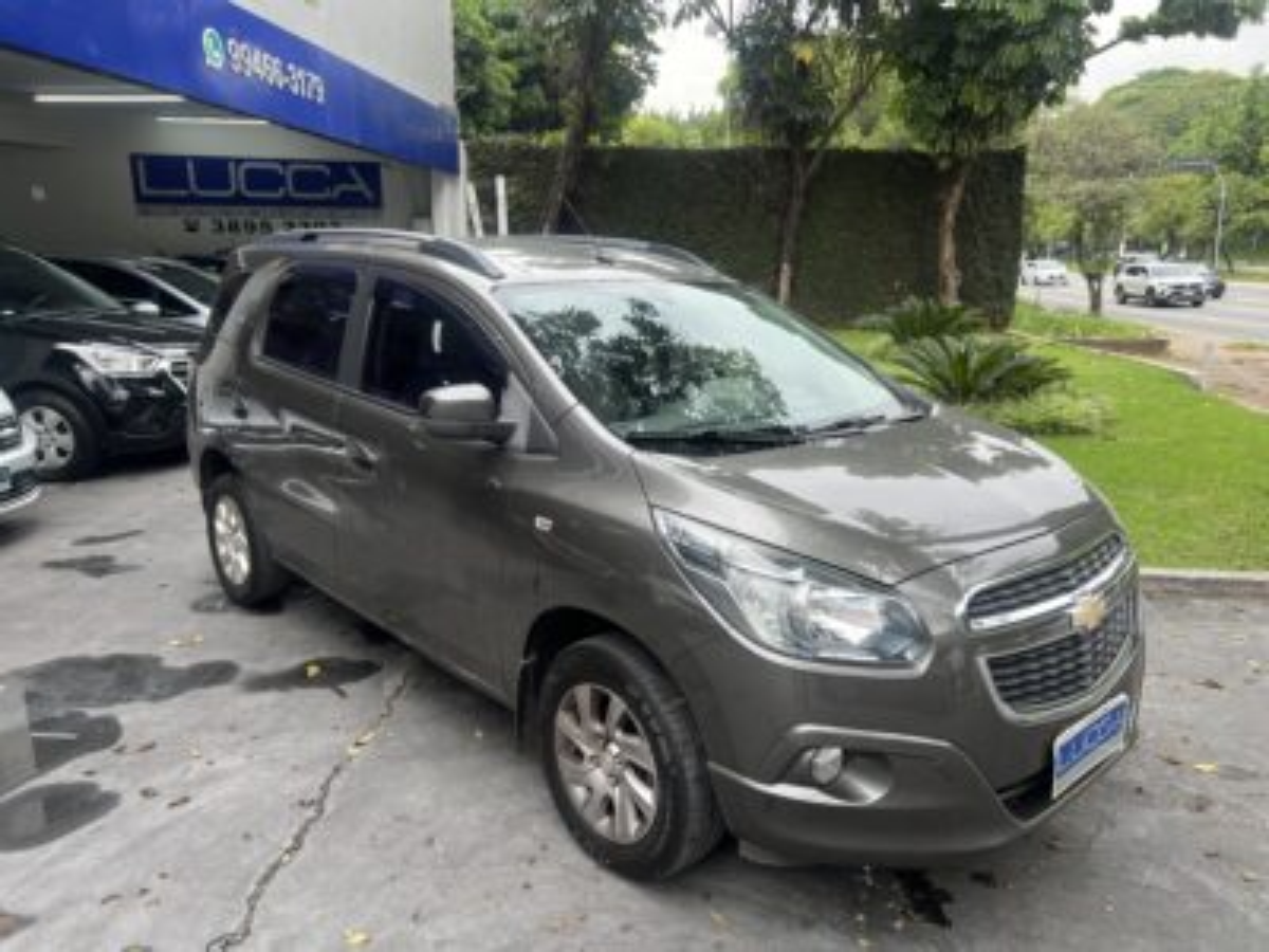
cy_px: 476
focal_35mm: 26
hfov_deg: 67.3
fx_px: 953
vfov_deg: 53.1
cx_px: 634
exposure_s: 1/696
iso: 50
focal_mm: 5.7
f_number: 1.5
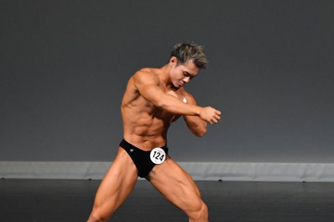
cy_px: 138
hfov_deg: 4.1
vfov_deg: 2.8
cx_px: 221
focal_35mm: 497
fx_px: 4609
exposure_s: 1/400
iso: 4000
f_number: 5.6
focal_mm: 210
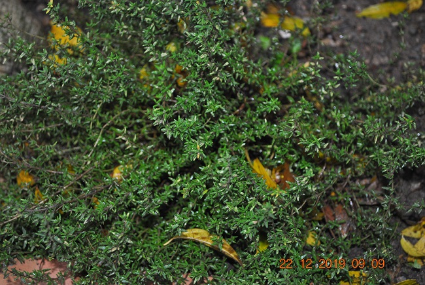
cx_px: 212
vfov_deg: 21.6
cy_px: 142
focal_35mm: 63
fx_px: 745
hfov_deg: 31.9
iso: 200
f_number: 5.3
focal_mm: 42
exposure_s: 1/60
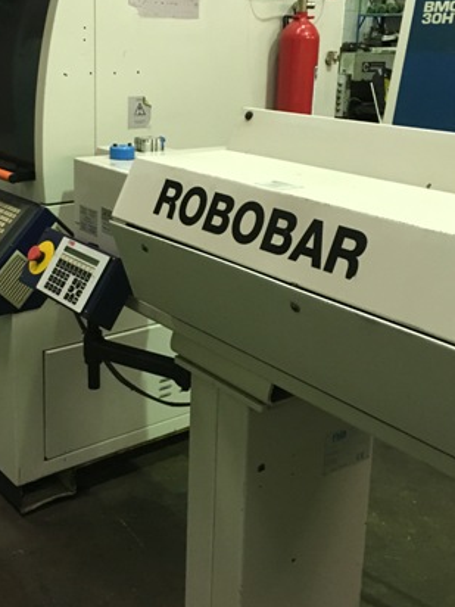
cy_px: 242
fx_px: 789
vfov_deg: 41.9
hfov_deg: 32.0
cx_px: 161
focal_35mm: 45
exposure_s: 1/25
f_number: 2.2
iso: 200
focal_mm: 4.15
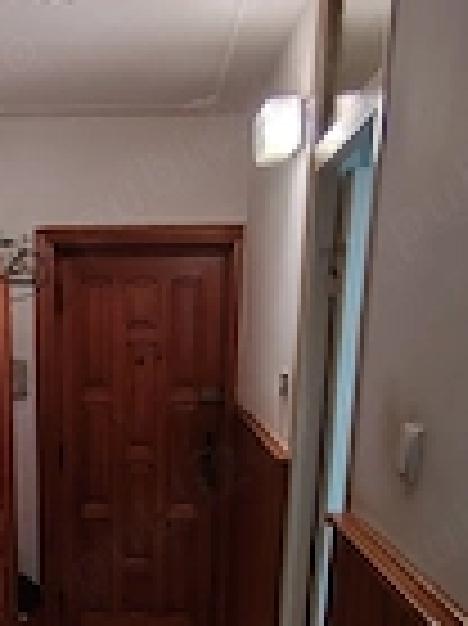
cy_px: 558
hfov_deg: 28.5
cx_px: 50
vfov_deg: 36.6
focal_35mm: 49
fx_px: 885
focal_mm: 1.42
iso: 603
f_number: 2.2
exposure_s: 1/25
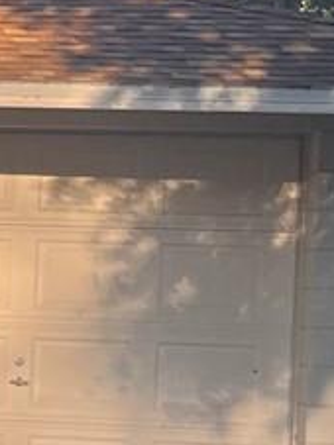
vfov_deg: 10.8
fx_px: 2357
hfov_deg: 6.7
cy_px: 308
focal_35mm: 183
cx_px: -900
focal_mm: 5.1
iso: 50
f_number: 1.6
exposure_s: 1/983
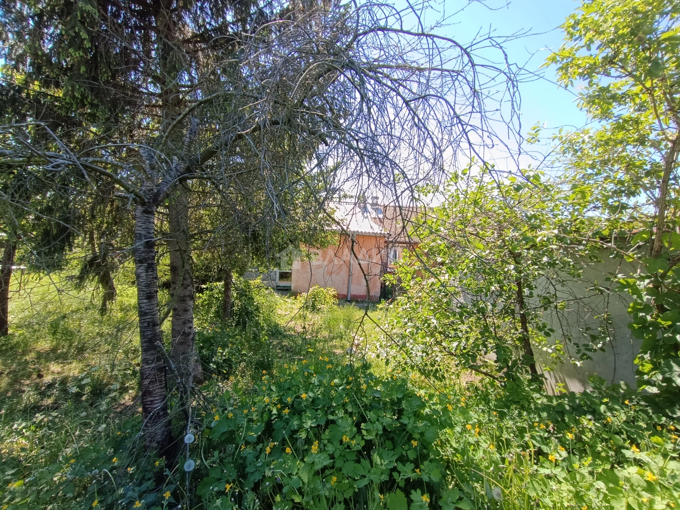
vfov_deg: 78.1
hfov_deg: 94.5
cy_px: 255
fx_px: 314
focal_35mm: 16
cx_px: 340
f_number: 2.2
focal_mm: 1.66
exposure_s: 1/193
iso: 50
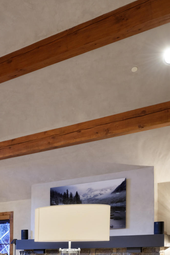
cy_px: 232
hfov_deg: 21.2
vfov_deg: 36.4
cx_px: -102
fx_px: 361
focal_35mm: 51
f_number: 6.3
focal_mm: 17
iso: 200
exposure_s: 5
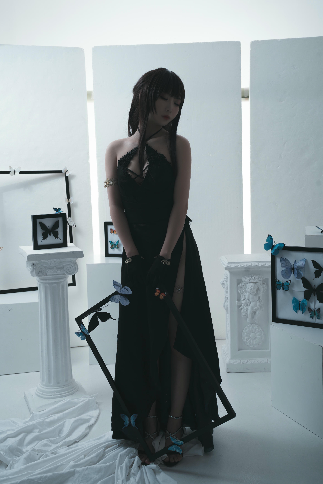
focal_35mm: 45
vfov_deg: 43.6
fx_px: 606
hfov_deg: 29.9
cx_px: 162
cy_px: 242
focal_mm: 45
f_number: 7.1
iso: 160
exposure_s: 1/160
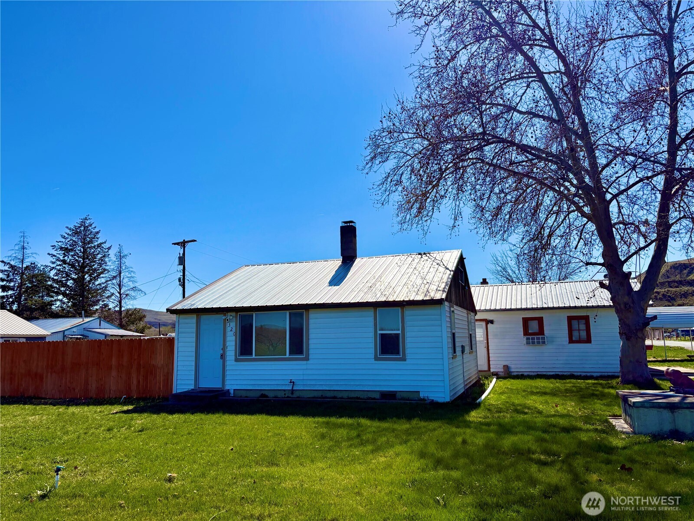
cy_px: 260
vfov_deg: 53.1
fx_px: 521
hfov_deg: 67.3
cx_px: 347
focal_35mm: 26
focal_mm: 5.96
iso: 80
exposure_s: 1/10101
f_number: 1.6
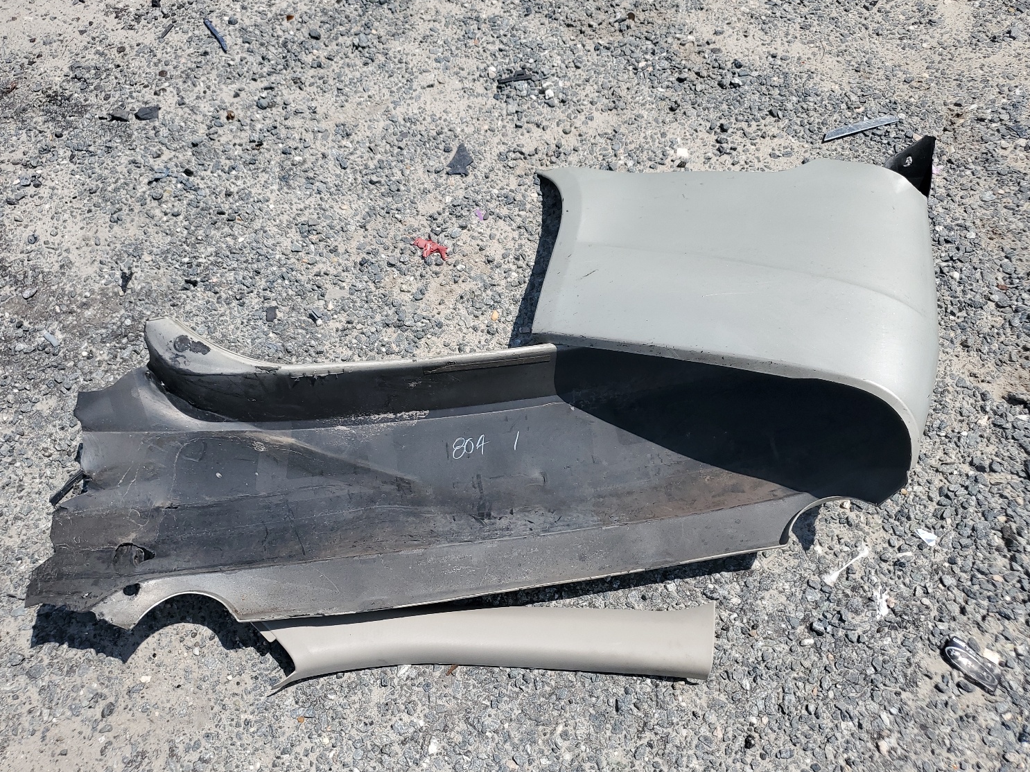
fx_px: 833
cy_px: 385
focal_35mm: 28
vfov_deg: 49.7
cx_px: 510
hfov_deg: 63.5
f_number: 1.5
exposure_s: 1/5000
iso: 50
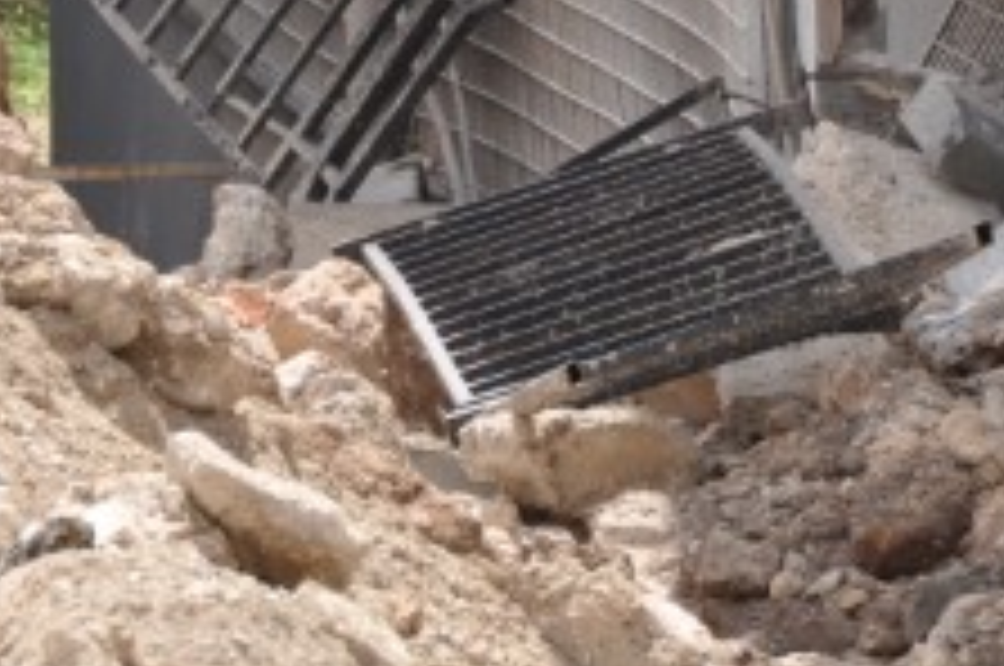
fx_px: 17600
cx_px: 308
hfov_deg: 3.3
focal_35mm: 632
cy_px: 328
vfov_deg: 2.2
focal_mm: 130
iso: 200
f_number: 9
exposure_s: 1/320
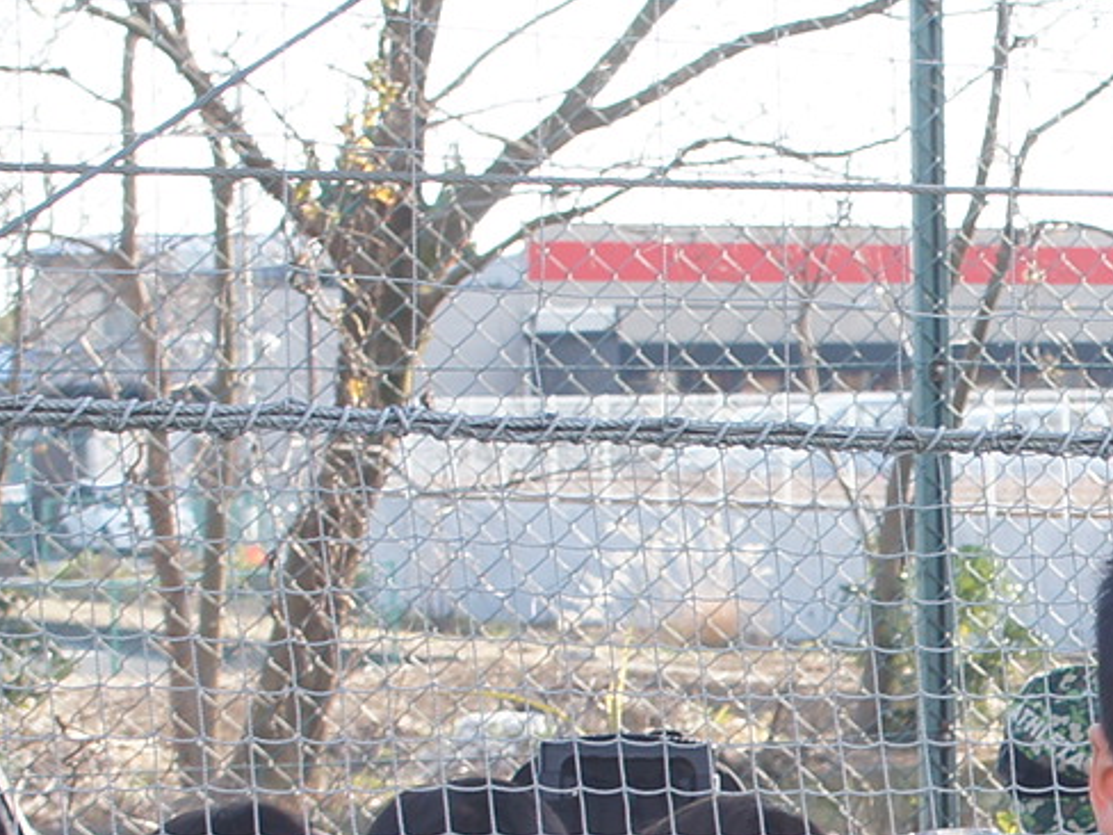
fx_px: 5112
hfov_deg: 12.0
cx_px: 1585
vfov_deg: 9.3
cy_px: 860
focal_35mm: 159
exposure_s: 1/250
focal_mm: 22
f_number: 4.5
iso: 200
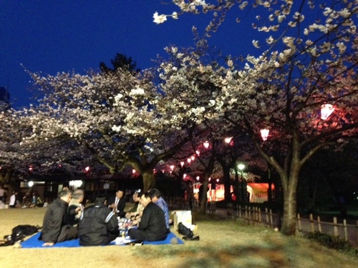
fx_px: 341
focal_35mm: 33
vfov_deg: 42.9
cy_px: 134
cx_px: 179
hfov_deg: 55.4
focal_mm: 4.12
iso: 800
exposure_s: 1/15
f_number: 2.4
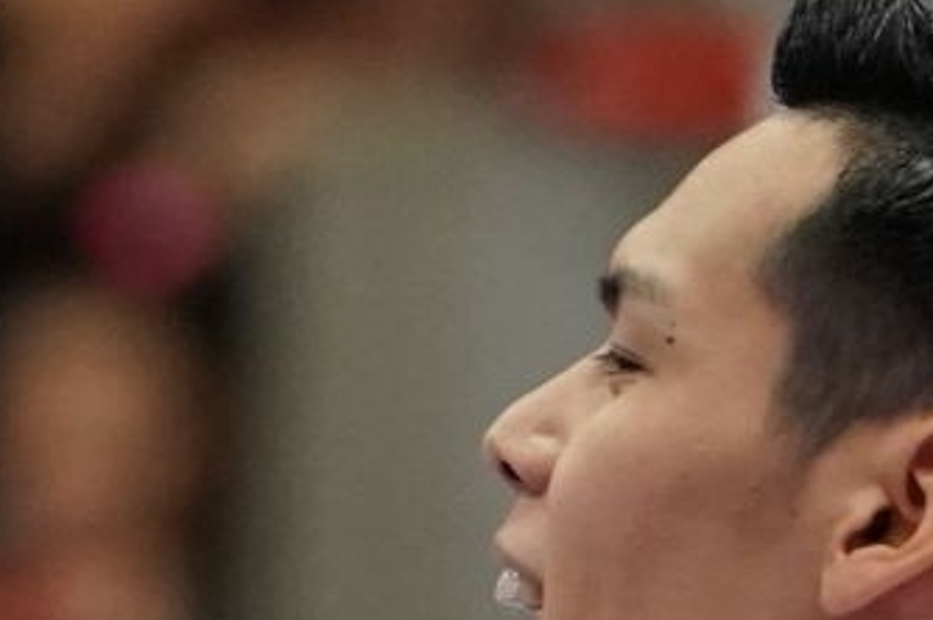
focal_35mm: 1618
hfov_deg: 1.3
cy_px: 1109
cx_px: -408
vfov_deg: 0.8
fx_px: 41891
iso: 3200
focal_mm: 200
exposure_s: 1/1000
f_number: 2.8
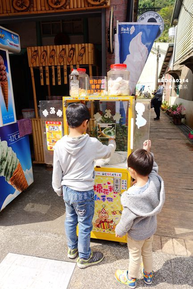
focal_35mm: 24
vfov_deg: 73.8
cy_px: 144
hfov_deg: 53.1
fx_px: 193
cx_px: 96
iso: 125
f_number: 3.2
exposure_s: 1/800
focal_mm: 8.8
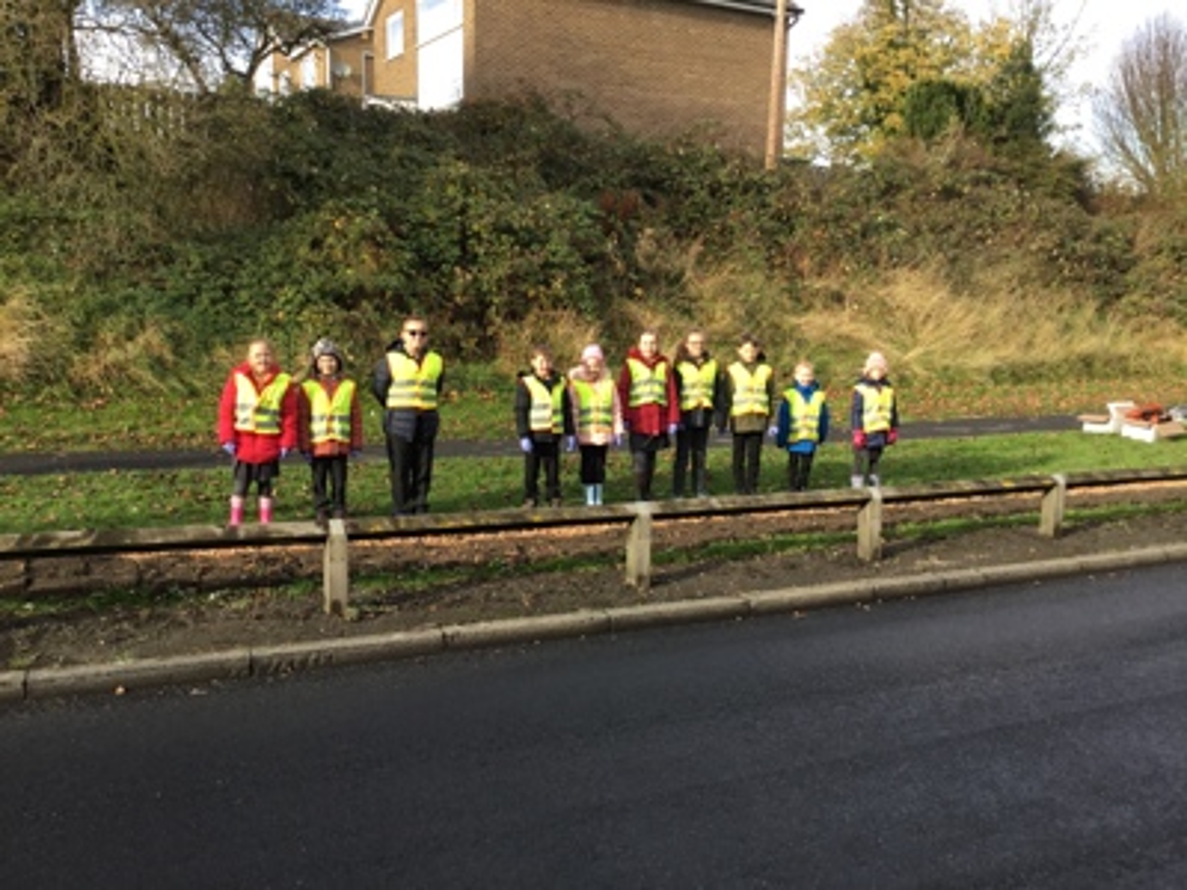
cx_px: 594
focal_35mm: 31
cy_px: 445
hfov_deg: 58.4
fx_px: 1063
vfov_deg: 45.4
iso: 25
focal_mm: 3.3
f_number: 2.4
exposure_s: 1/239
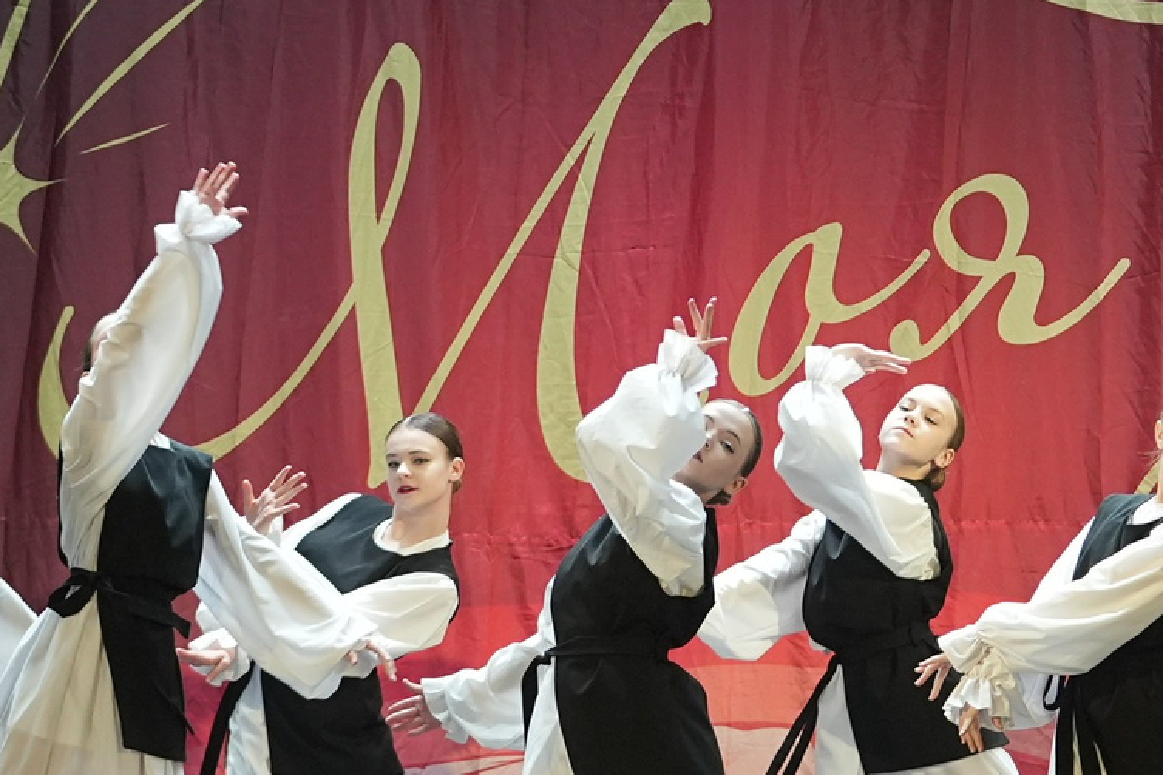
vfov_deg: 4.5
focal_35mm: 306
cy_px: -8
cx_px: 596
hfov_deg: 6.7
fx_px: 9885
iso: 2000
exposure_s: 1/400
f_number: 2.8
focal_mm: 90
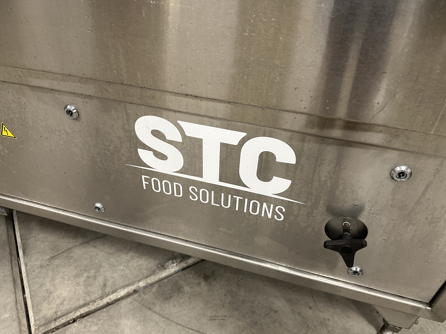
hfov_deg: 69.4
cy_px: 171
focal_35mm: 25
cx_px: 224
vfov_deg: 54.9
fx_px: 322
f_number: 1.78
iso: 400
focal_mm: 6.86
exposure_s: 1/50
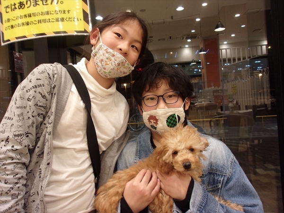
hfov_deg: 65.3
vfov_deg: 51.4
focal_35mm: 27
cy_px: 106
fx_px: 222
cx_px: 142
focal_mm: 4.9
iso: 190
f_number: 3
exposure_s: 1/34
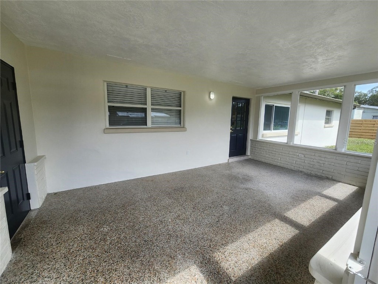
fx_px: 142
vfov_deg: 89.9
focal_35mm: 13
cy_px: 142
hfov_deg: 106.2
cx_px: 189
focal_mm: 2.2
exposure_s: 1/289
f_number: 2.2
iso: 50
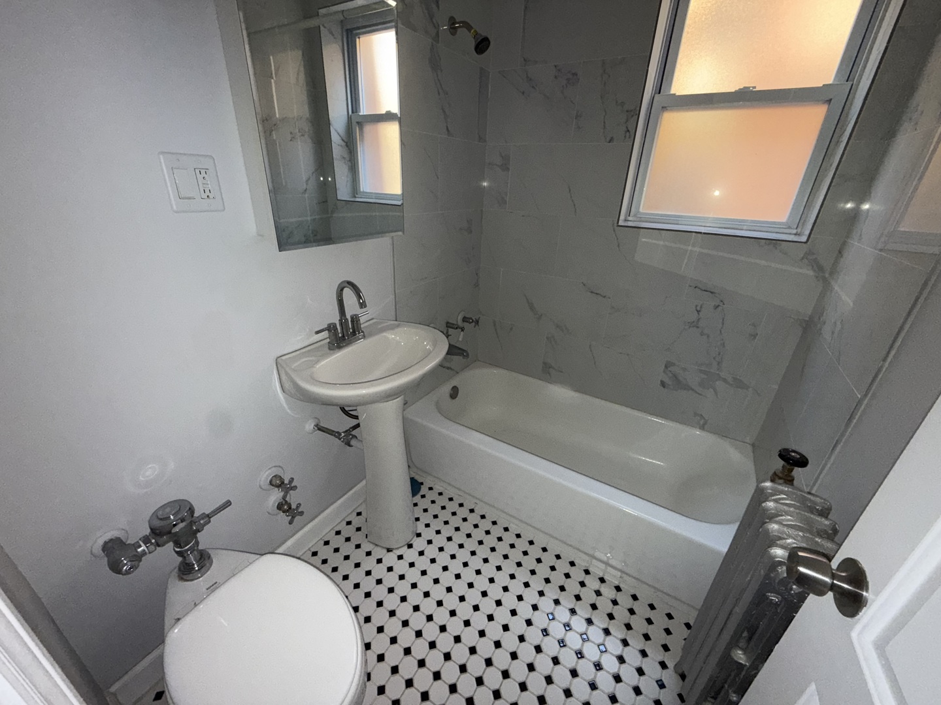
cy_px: 352
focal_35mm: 14
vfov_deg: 85.7
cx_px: 470
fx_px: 381
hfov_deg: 102.1
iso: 125
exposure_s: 1/60
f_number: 2.2
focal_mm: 2.22
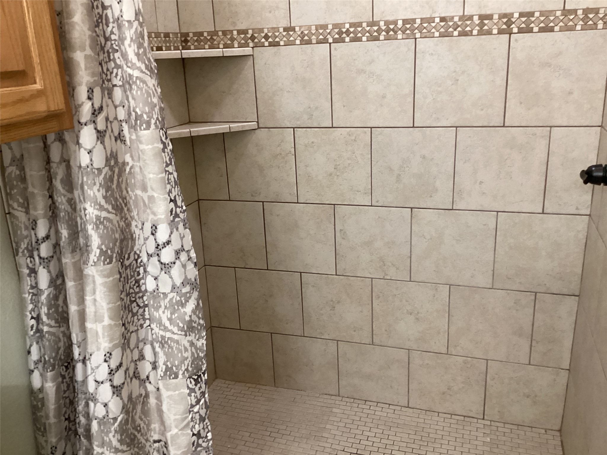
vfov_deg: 45.4
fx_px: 544
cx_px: 304
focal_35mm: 31
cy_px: 228
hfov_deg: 58.4
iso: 320
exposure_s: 1/33
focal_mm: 3.3
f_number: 2.4
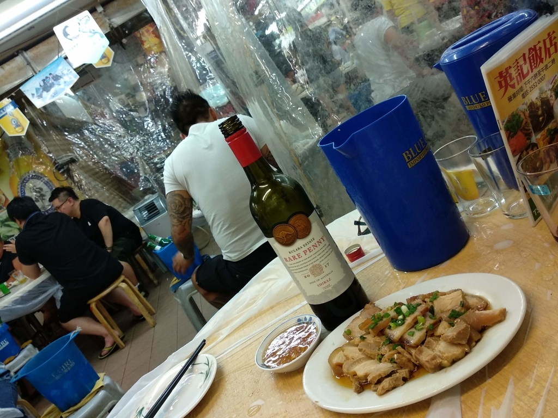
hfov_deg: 67.3
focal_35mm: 26
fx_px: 419
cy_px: 209
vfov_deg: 53.1
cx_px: 279
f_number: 2.2
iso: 400
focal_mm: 3.81
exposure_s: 1/50
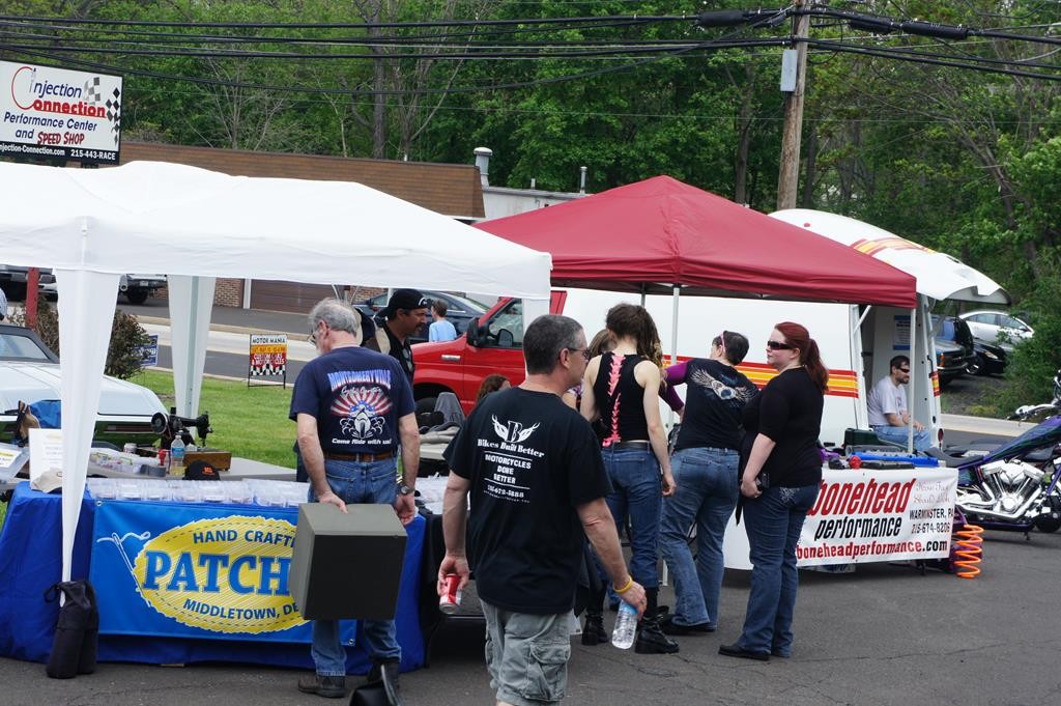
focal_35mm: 82
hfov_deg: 24.6
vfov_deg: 16.5
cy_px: 353
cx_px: 530
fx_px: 2429
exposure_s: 1/200
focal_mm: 55
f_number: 11
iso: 250
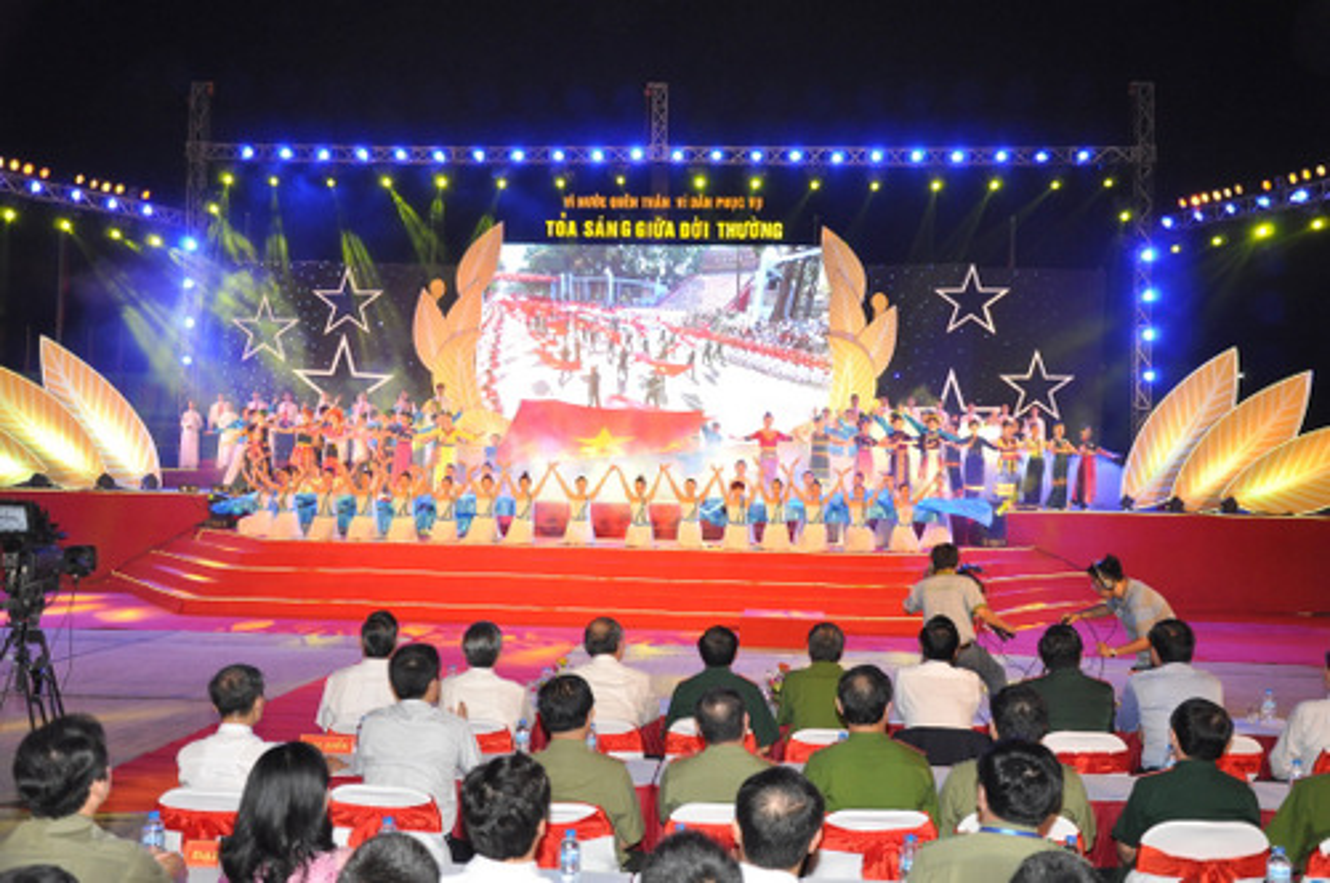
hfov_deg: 51.3
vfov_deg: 35.4
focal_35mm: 38
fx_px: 1384
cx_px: 665
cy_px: 442
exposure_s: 1/80
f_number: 5
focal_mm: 25
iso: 800
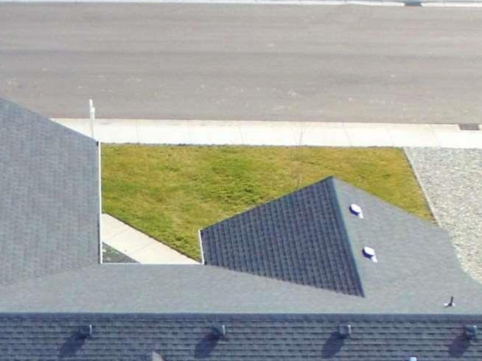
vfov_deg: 15.5
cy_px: 351
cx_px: 77
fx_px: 1308
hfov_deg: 20.6
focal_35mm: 94
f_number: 2.8
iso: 100
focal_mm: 3.61
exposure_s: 1/455
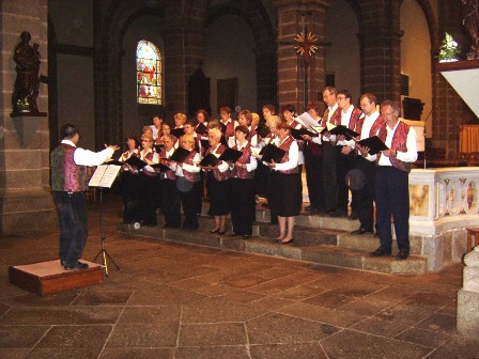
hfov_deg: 58.4
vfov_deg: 45.4
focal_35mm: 31
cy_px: 180
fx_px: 429
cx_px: 240
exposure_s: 1/30
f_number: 2.7
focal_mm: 8.13
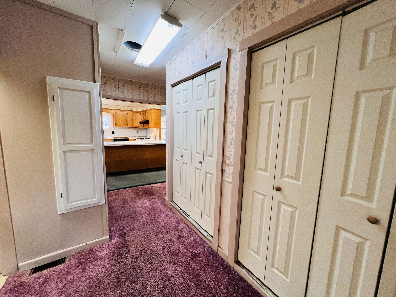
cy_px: 148
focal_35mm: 13
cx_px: 198
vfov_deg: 89.9
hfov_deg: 106.2
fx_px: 149
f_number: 1.8
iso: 160
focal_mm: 1.57
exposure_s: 1/60
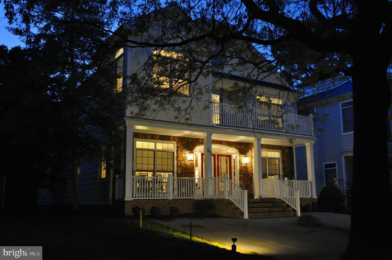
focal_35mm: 36
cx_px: 196
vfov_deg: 36.8
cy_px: 130
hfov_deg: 53.2
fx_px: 391
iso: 800
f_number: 5.6
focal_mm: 24
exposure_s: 1/6
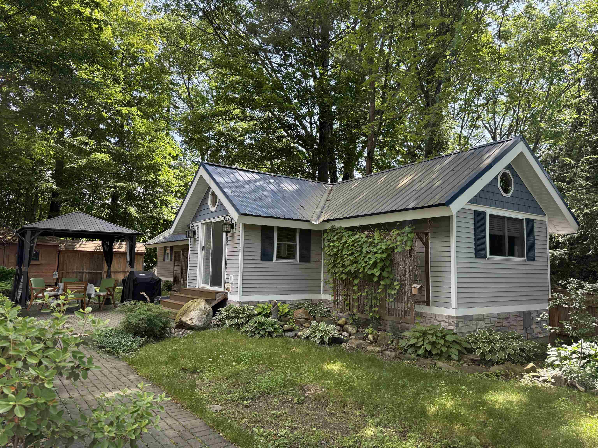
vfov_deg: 56.8
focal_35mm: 24
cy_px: 224
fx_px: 415
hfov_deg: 71.6
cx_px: 299
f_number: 1.78
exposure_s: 1/728
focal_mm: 6.76
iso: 100
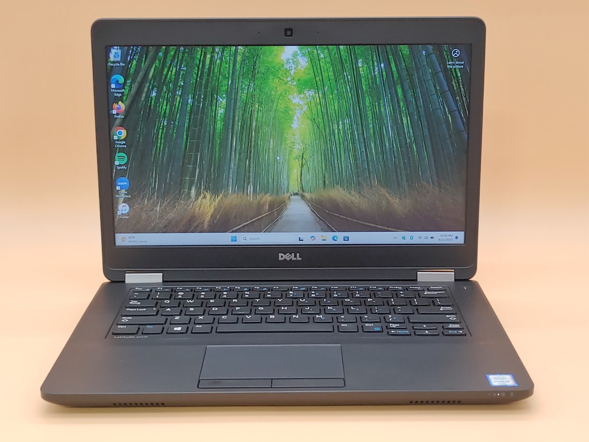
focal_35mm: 54
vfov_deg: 27.0
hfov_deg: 35.5
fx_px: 919
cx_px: 294
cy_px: 221
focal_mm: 4.36
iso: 50
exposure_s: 1/65
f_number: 1.8
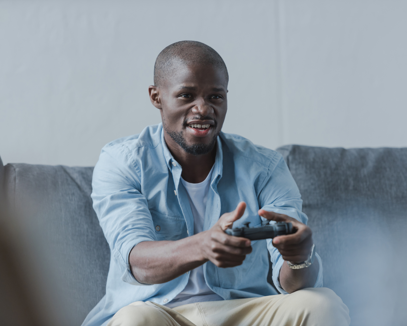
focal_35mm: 203
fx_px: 2445
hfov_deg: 9.5
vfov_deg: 7.6
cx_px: 212
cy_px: 163
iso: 400
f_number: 2.8
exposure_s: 1/100
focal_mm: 180
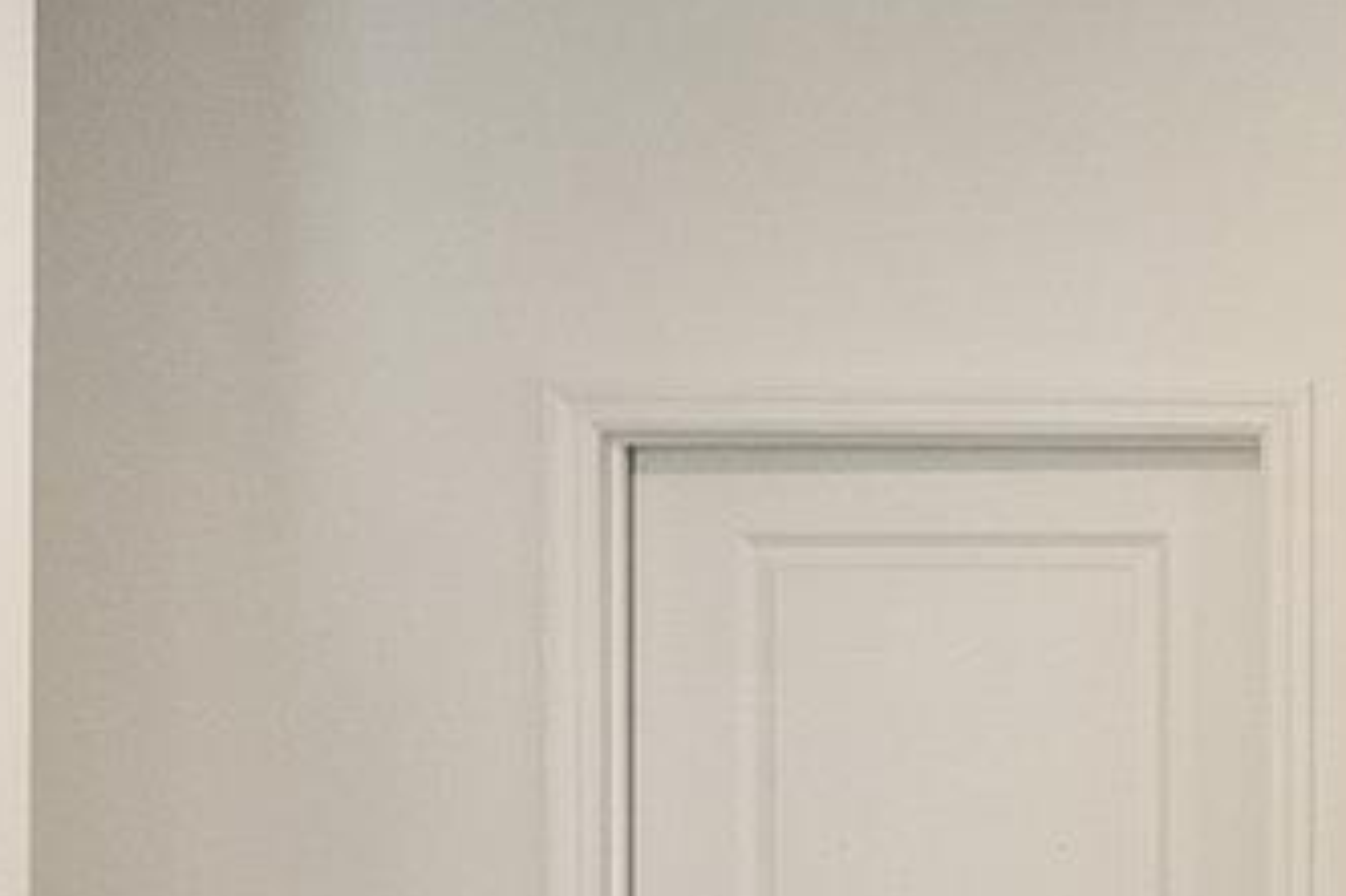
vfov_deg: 10.0
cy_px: 689
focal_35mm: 137
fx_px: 5135
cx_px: 2441
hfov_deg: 13.4
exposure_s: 1/5
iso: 200
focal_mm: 19
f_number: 9
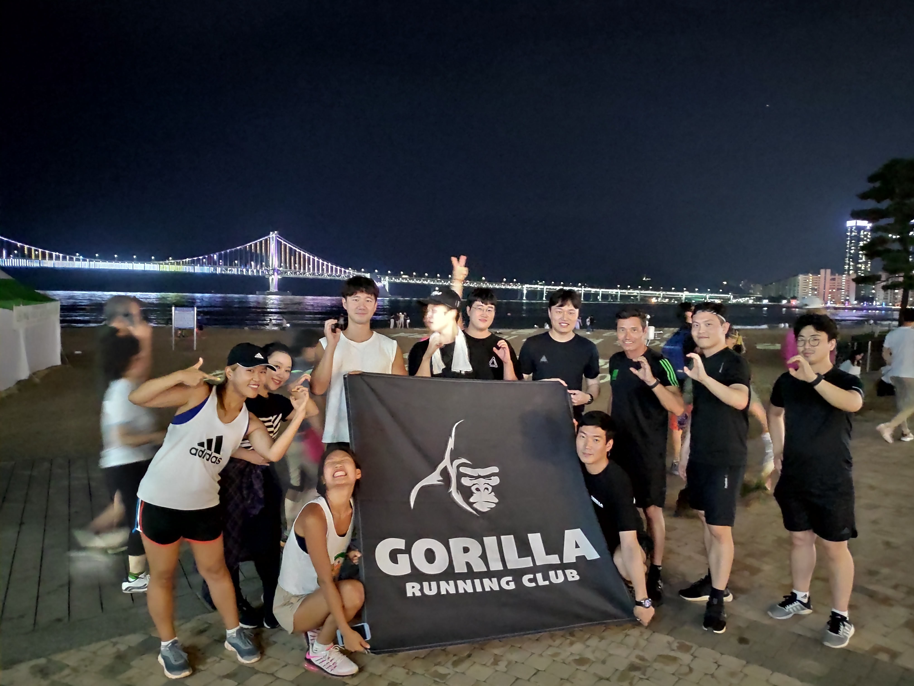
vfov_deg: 66.0
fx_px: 528
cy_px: 343
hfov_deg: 81.7
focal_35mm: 20
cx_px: 457
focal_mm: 3.94
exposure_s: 1/17
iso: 13216
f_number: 1.9
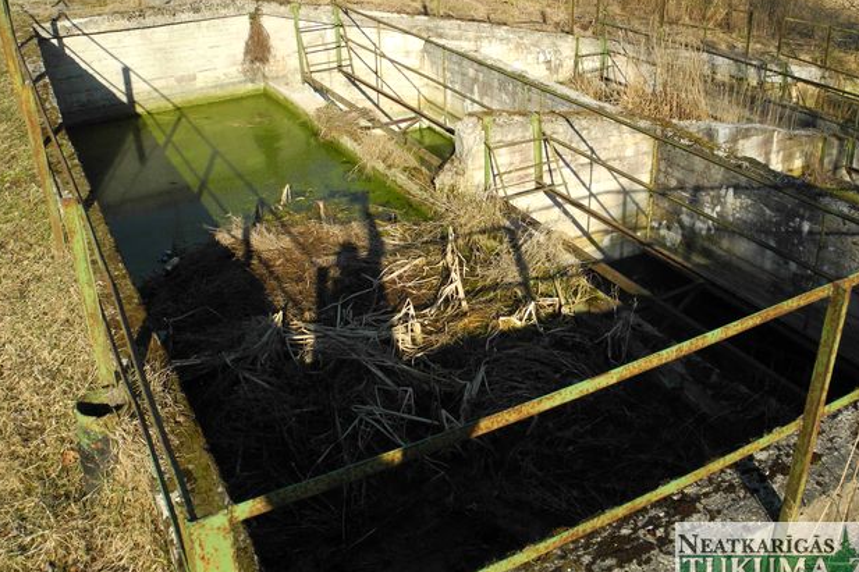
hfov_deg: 55.8
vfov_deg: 38.6
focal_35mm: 34
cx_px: 452
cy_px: 213
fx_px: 811
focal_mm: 6
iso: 100
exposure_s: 1/800
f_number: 3.5
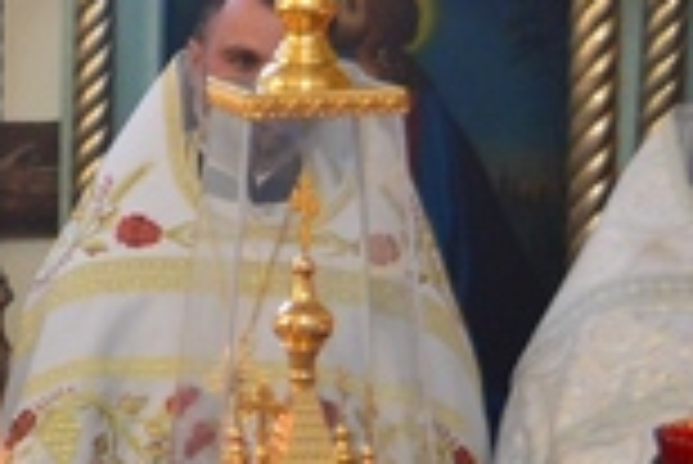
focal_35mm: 171
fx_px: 3295
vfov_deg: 8.0
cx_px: -364
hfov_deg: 11.5
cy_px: 239
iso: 800
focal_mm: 22
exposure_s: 1/40
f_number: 3.8
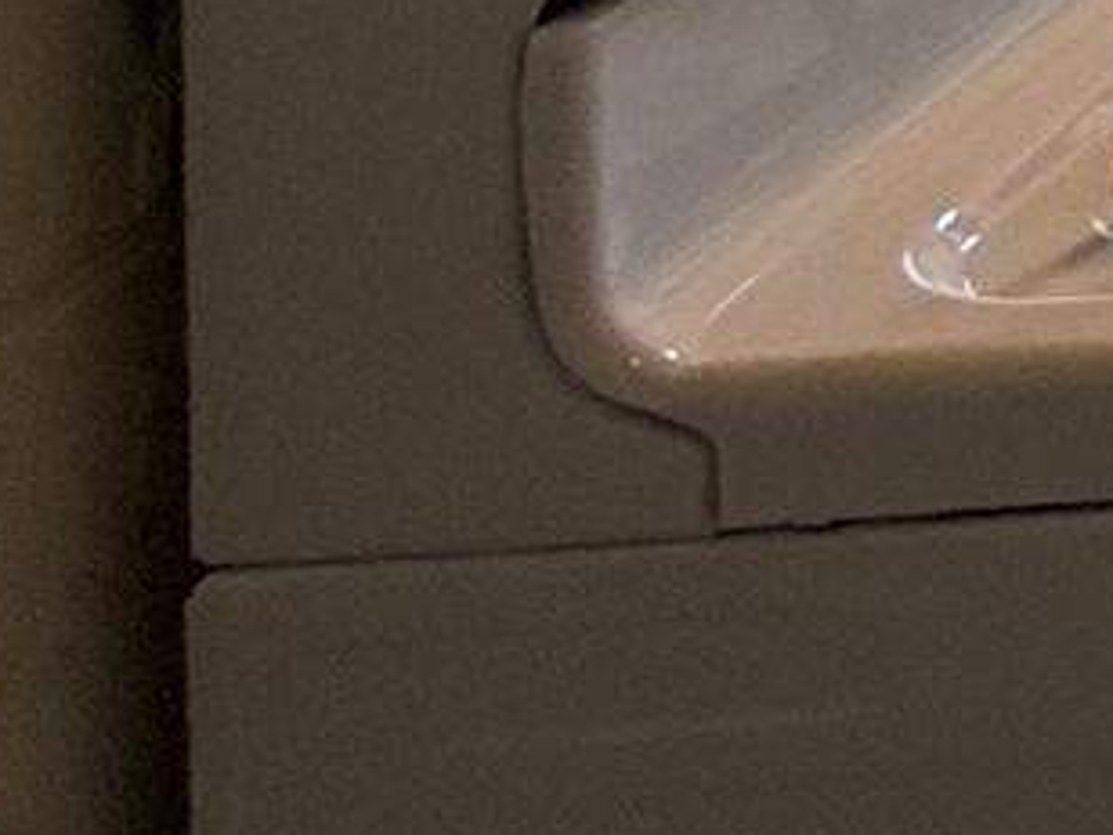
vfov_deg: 11.9
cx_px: 3650
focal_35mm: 93
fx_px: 2990
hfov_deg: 10.4
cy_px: -1345
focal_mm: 2.22
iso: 64
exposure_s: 1/120
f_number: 2.2
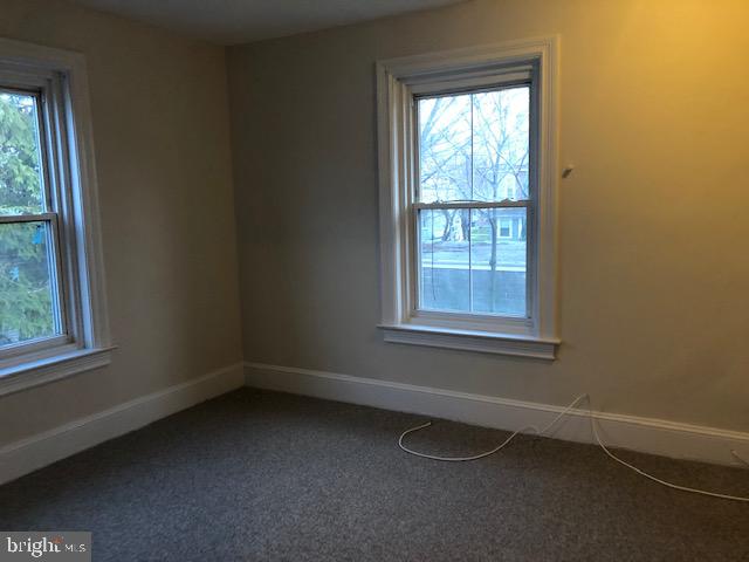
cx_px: 374
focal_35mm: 28
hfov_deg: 63.4
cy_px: 281
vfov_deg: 49.7
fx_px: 606
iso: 100
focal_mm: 3.99
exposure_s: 1/15
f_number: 1.8
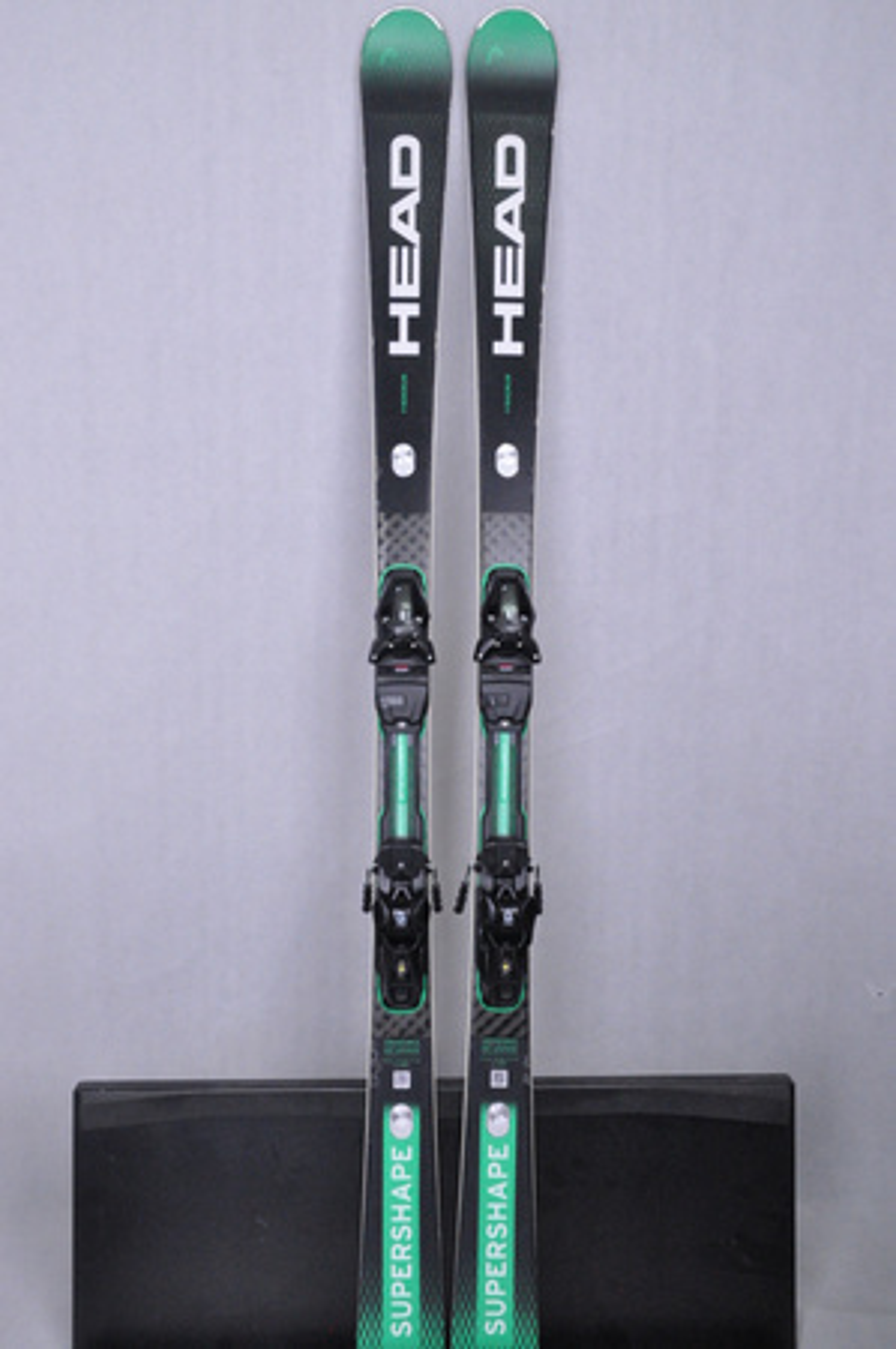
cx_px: 448
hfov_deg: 36.8
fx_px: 1347
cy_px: 674
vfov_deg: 53.2
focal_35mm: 36
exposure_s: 1/125
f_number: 8
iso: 3200
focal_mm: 24
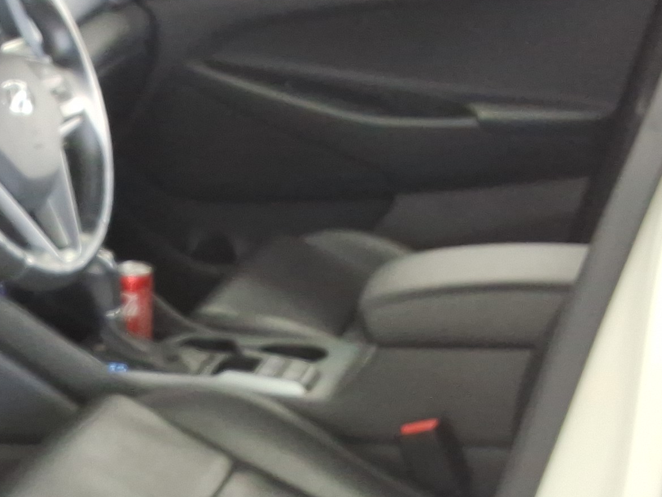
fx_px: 1492
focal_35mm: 78
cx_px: -45
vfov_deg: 18.8
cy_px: 368
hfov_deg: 23.6
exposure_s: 1/40
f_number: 1.9
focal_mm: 2.91
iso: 55
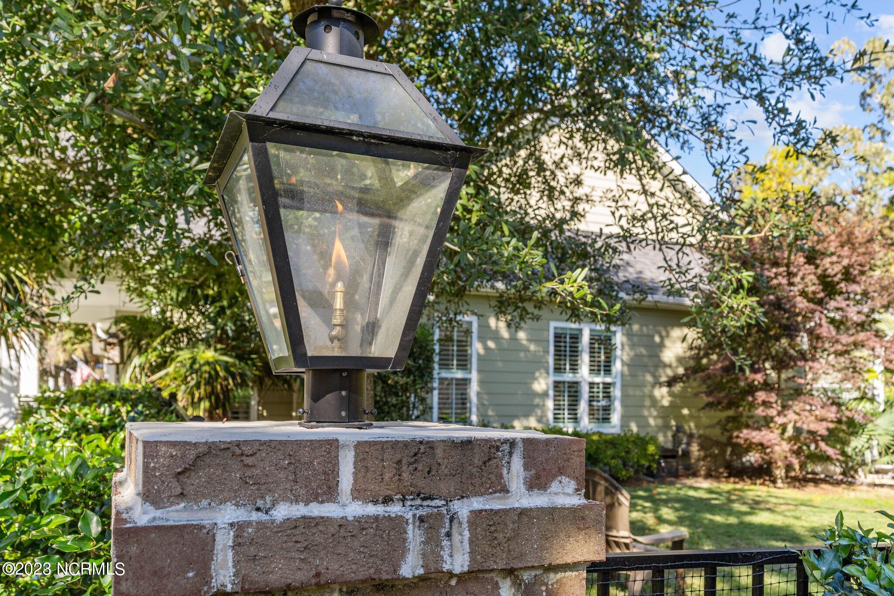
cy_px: 298
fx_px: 695
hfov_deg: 65.5
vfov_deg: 46.4
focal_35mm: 28
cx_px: 447
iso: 400
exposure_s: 1/400
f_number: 6.3
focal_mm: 28
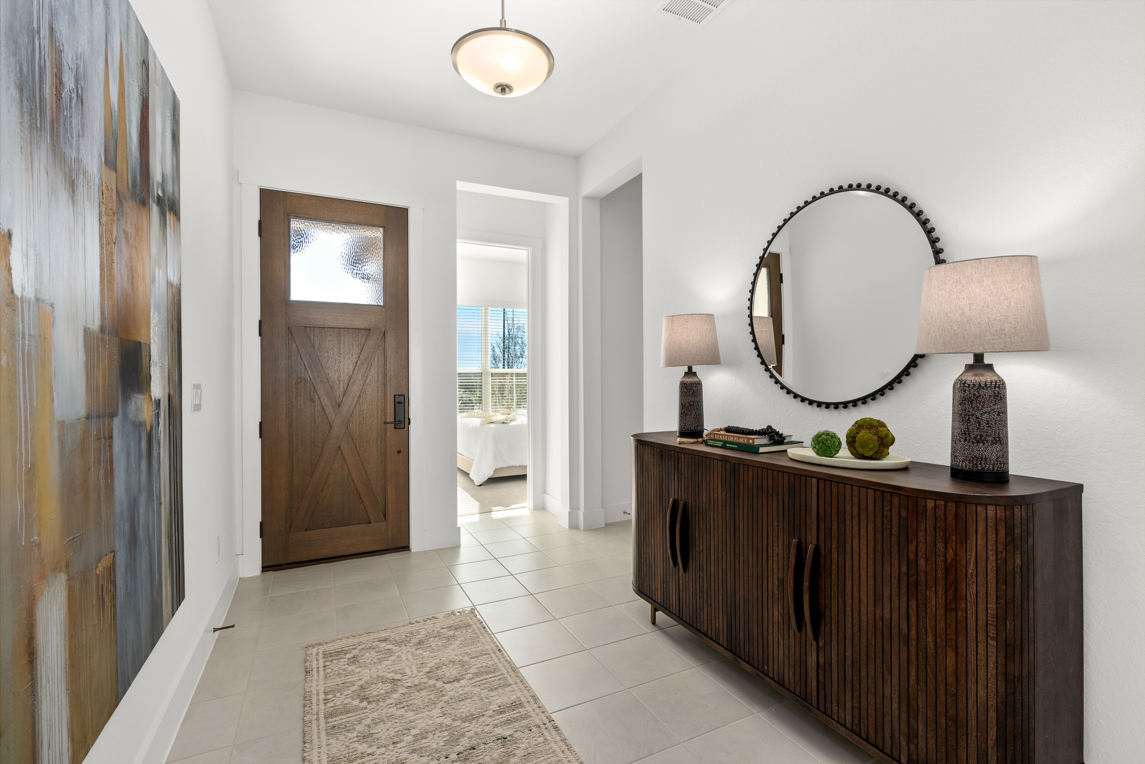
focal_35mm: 16
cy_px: 382
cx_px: 572
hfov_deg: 96.7
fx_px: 509
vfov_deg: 73.7
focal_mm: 16
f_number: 7.1
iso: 320
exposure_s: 1/13
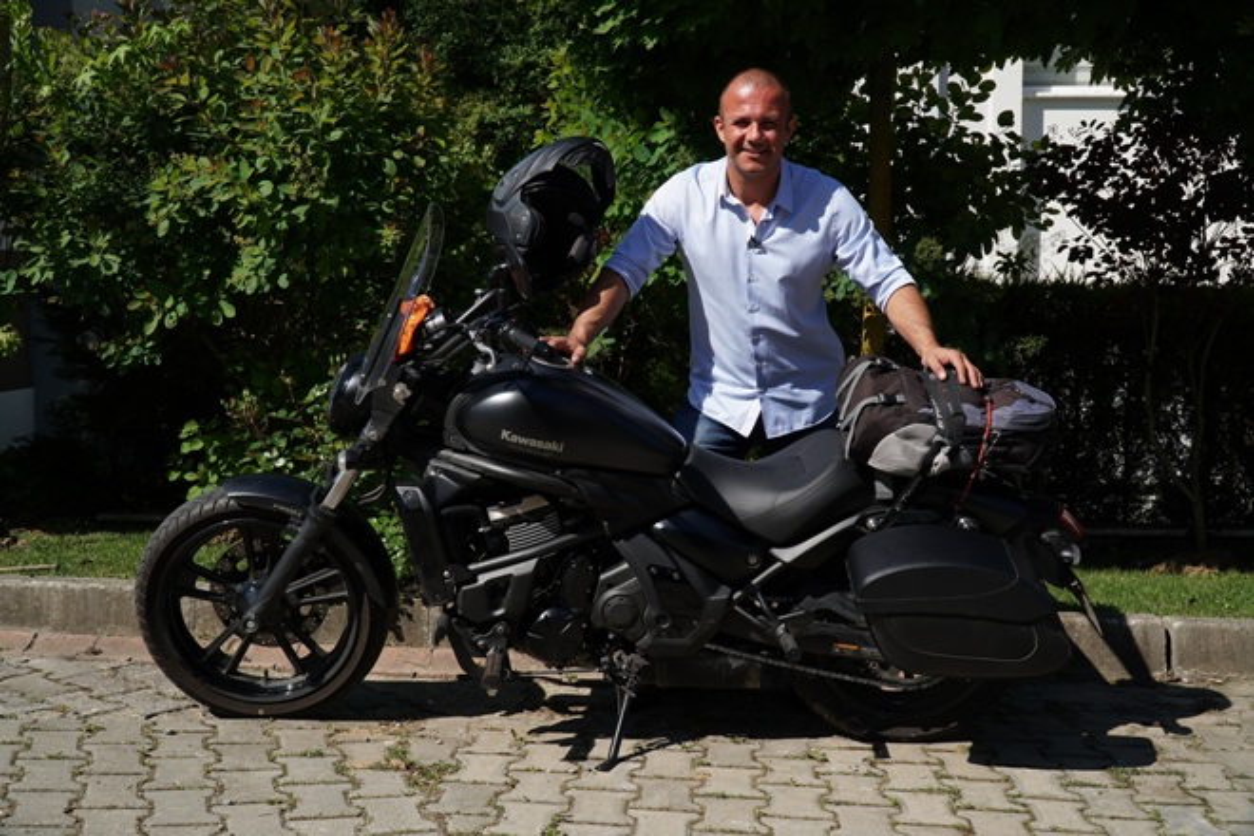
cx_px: 627
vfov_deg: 36.9
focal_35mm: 36
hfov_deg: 53.1
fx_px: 1254
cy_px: 418
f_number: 7.1
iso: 100
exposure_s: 1/400
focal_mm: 24
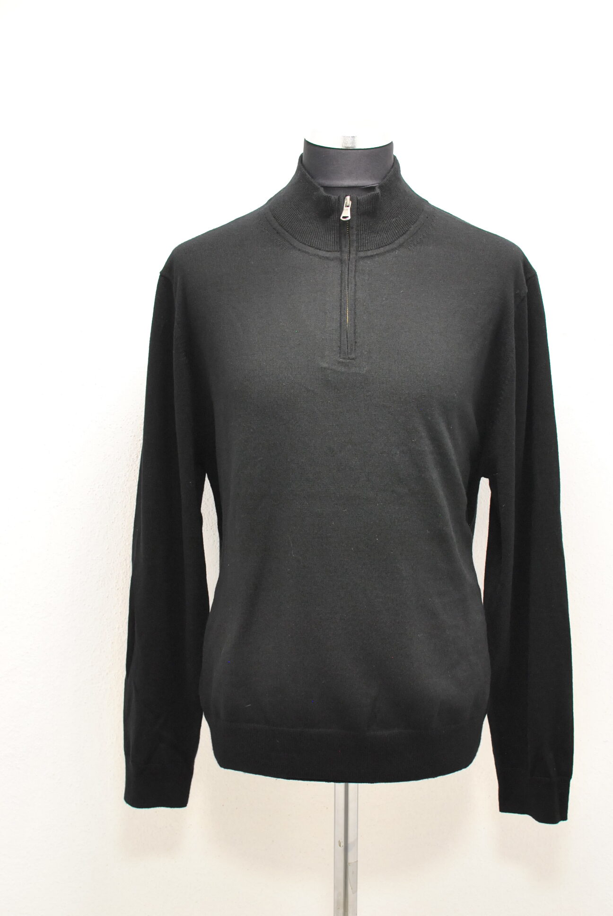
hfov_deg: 25.8
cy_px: 458
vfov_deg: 37.8
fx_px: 1337
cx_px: 306
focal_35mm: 52
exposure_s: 1/60
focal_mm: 35
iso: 800
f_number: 4
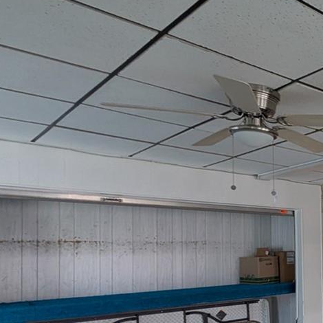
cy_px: 241
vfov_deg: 44.6
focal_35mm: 36
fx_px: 380
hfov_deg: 31.8
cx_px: 444
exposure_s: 1/60
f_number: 1.7
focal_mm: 2.02
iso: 194
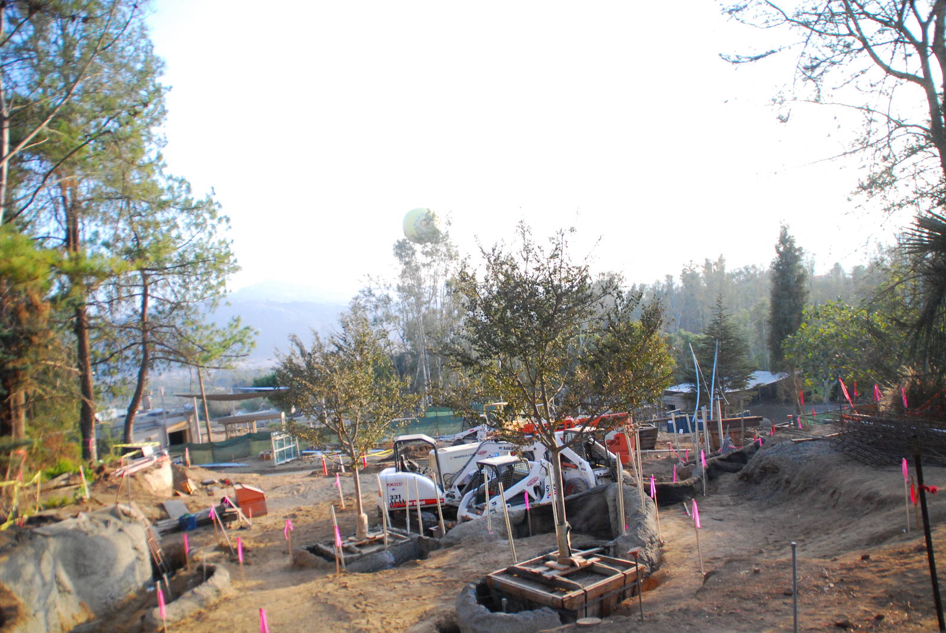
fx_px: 710
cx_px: 473
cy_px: 316
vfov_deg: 48.0
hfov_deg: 67.3
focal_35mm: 27
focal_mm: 18
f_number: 4
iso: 1250
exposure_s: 1/800
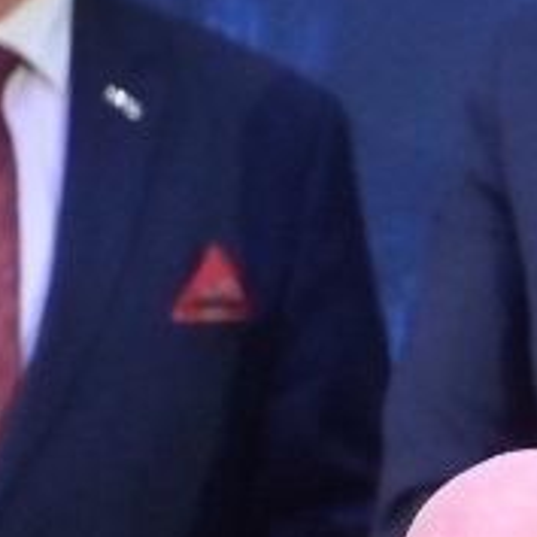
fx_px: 24554
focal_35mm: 1399
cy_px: 689
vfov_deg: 1.3
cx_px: 1514
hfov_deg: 1.2
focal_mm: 180
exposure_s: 1/400
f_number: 2.8
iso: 3200
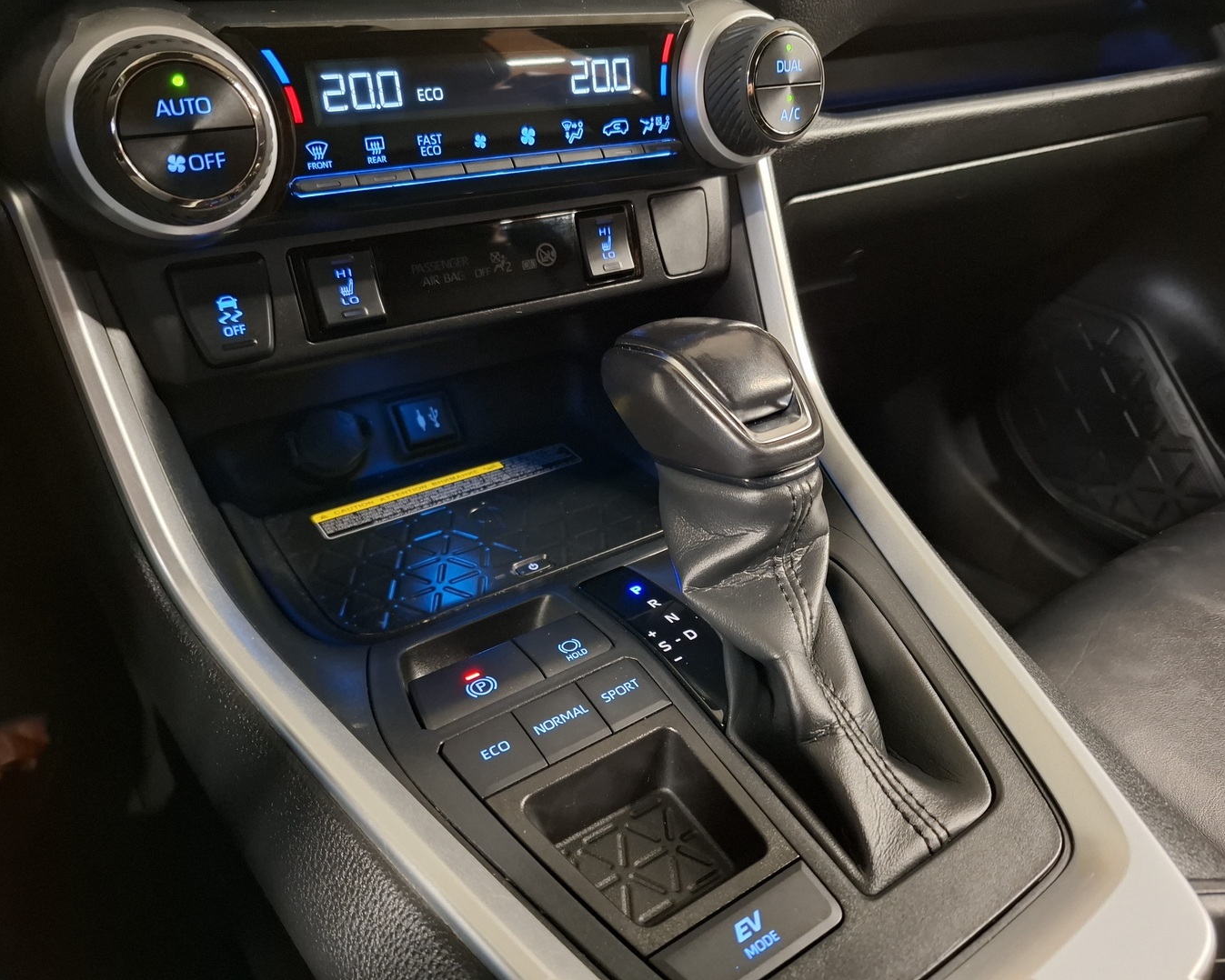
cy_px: 490
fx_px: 870
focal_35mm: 24
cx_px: 624
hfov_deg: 70.3
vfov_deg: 58.8
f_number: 1.8
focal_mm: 5.54
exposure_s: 1/20
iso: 800
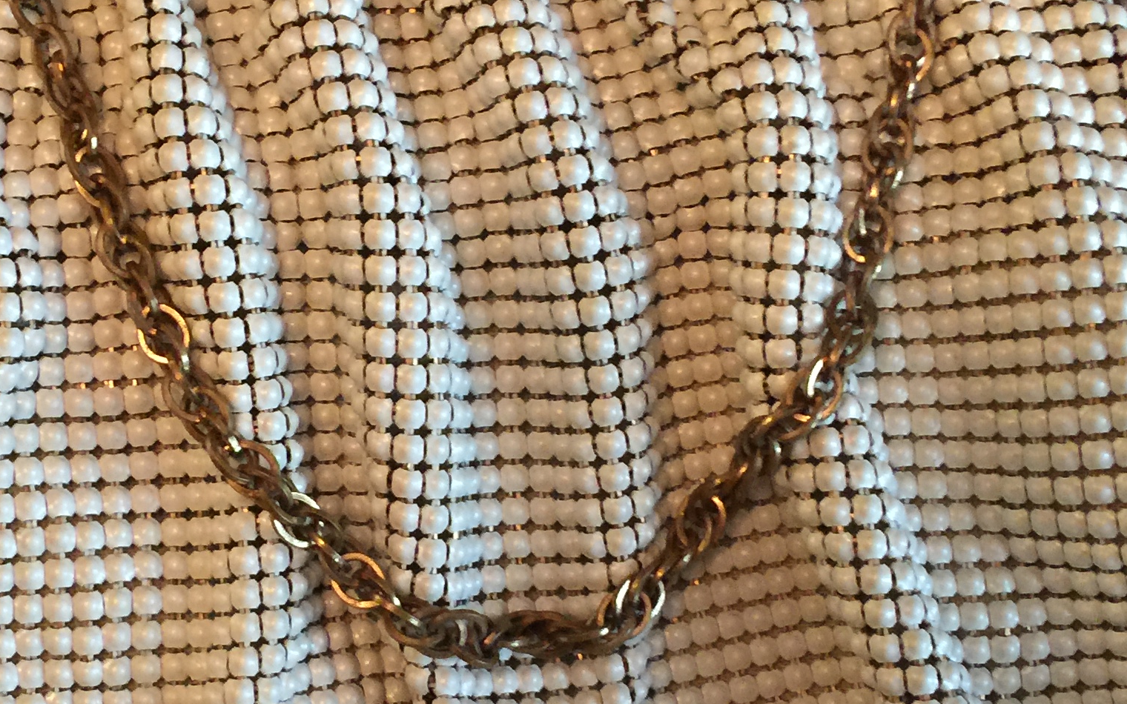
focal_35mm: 66
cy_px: 442
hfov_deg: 31.0
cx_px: 430
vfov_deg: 19.7
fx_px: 2027
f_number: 2.2
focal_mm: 4.15
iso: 80
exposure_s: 1/4
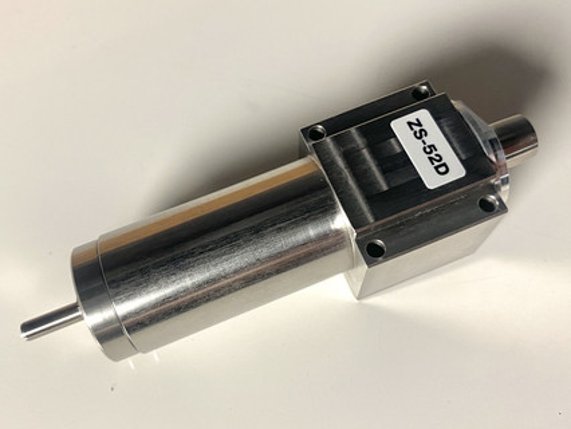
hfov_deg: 67.3
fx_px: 429
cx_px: 286
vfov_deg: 53.1
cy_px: 214
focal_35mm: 26
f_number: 1.8
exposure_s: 1/60
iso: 200
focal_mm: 4.25
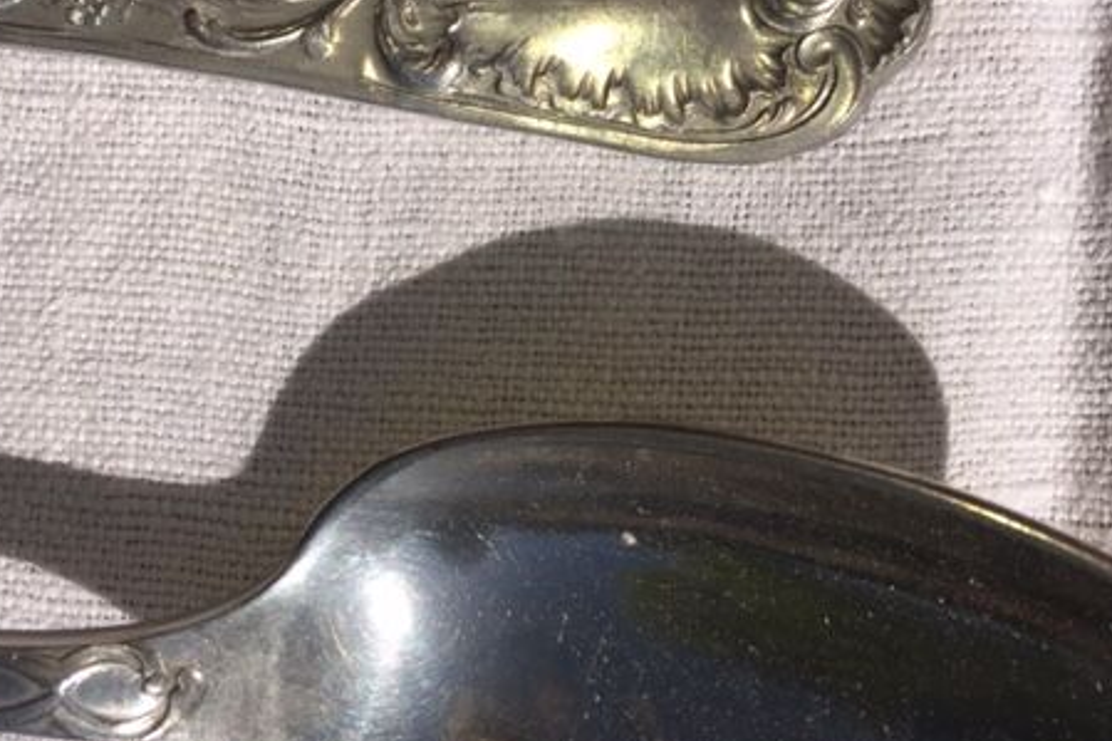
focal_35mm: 43
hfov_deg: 45.4
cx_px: 557
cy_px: 223
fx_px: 1328
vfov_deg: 30.8
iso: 32
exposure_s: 1/6623
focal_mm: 4.15
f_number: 2.2
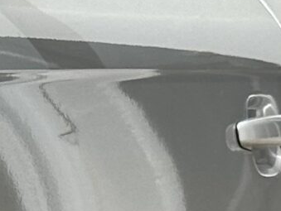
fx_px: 2942
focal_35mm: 362
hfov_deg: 5.4
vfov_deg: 4.0
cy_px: 664
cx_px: -279
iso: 64
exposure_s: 1/3876
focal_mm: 6.86
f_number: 1.78
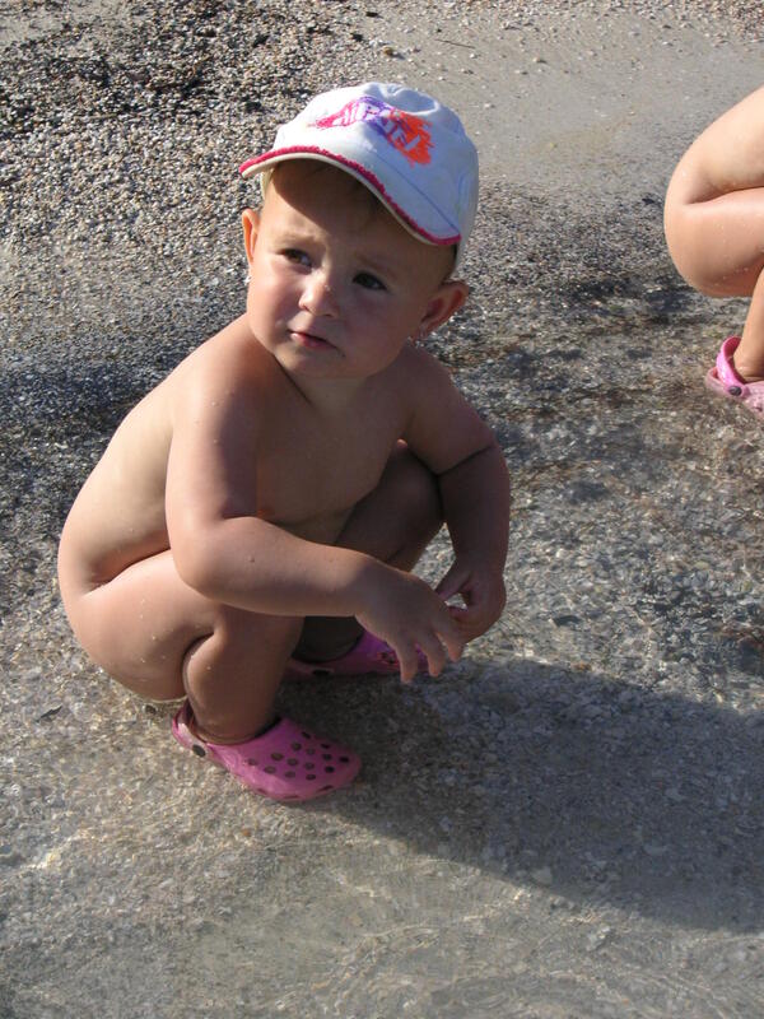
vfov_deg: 18.7
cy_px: 510
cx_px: 382
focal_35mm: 105
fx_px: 3090
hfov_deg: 14.1
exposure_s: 1/350
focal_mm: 17.1
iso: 50
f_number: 5
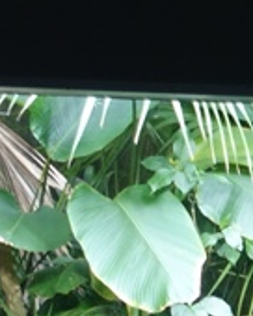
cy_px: 521
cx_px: 739
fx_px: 2377
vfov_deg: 7.4
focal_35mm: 254
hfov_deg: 5.7
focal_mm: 16.62
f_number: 2.8
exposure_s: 1/50
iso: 400
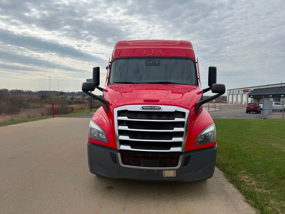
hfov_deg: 71.6
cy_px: 107
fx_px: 198
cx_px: 142
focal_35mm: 24
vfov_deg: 56.8
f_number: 1.78
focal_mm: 6.76
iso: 80
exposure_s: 1/6711
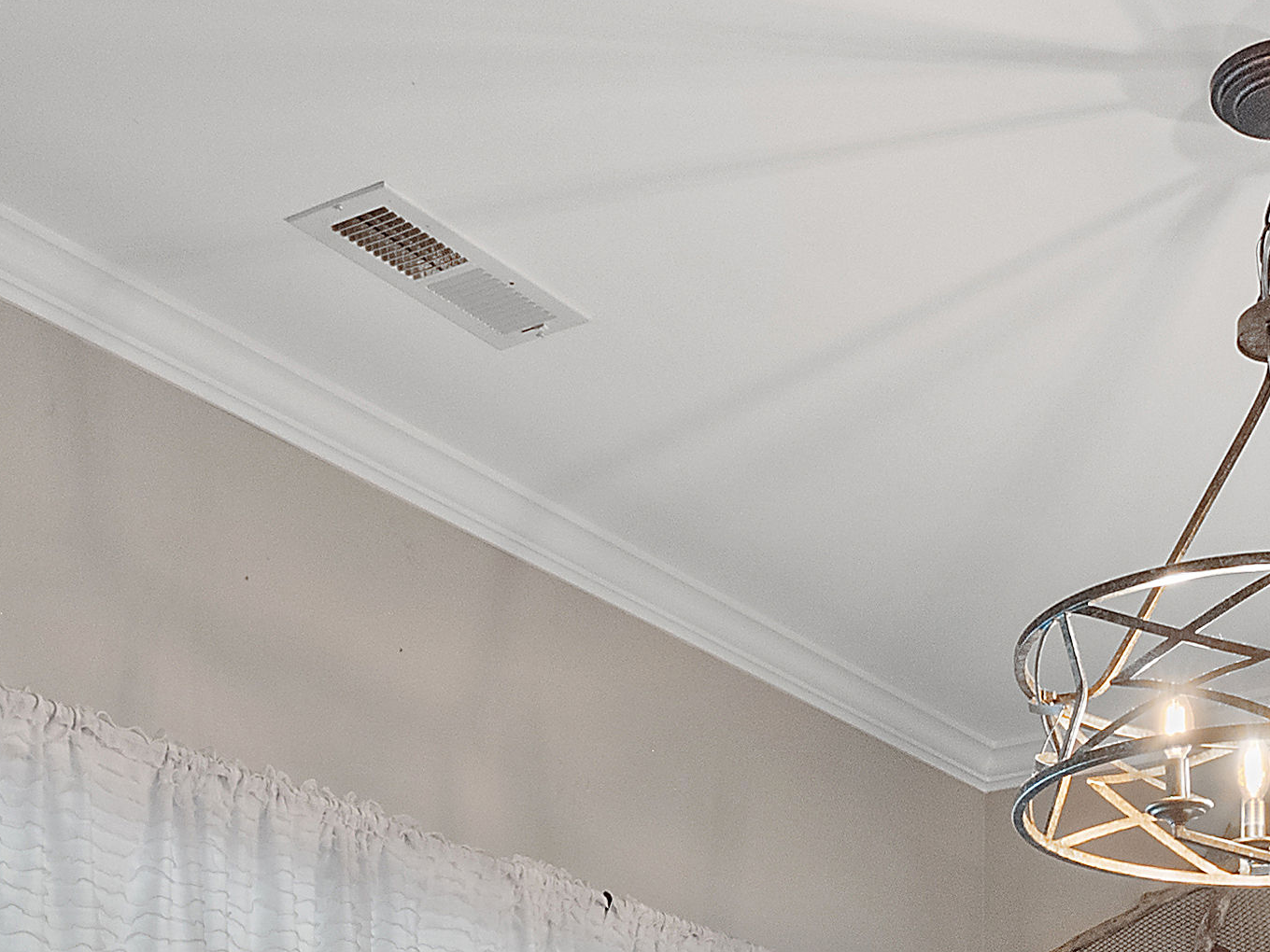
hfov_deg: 31.3
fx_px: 2238
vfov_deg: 20.2
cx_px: 912
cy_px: 1476
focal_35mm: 61
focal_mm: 8
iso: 400
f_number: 5.6
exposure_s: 1/4
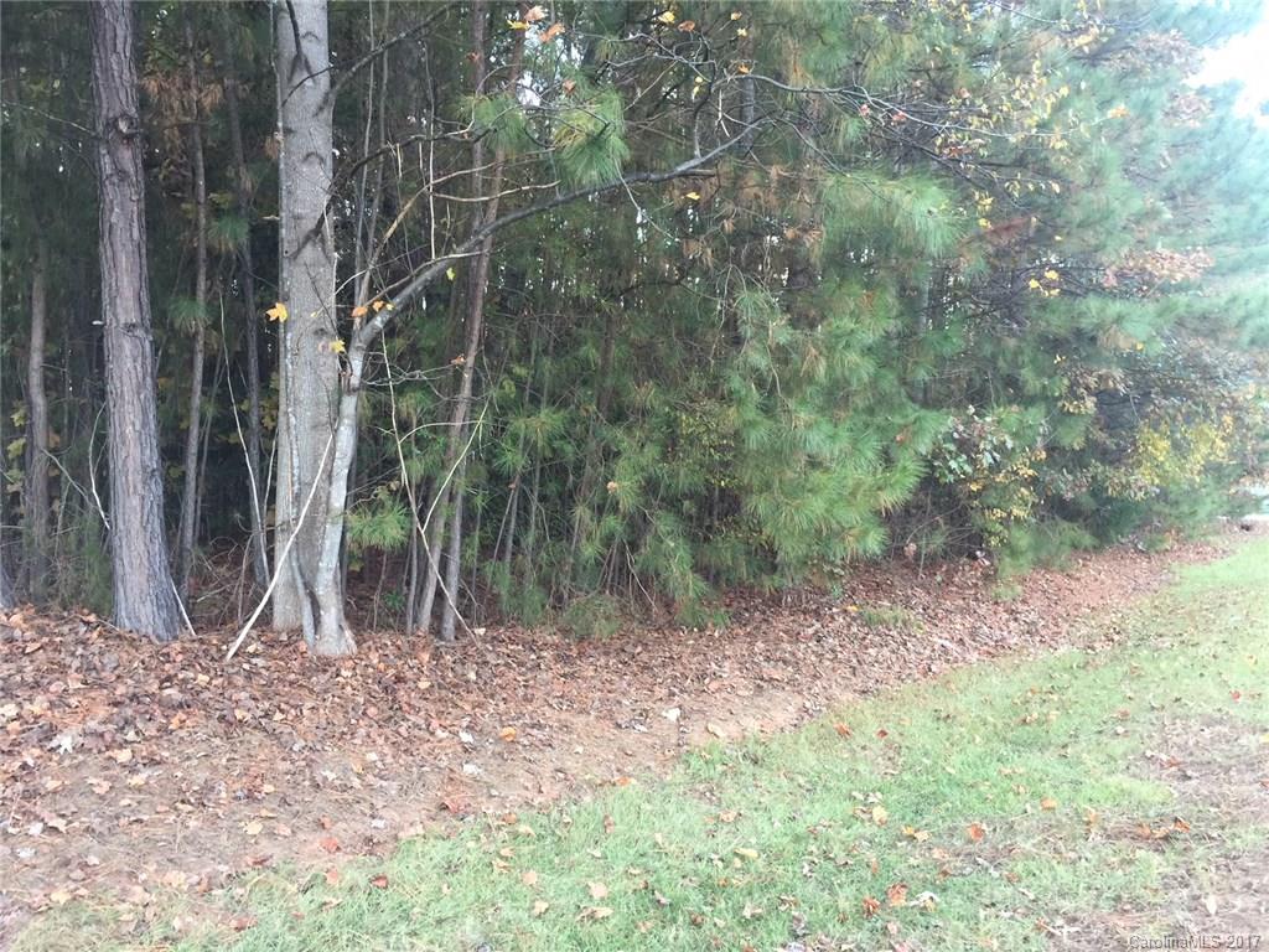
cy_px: 476
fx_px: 1063
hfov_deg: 61.7
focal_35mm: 29
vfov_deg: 48.2
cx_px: 634
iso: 40
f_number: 2.2
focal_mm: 4.15
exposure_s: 1/15
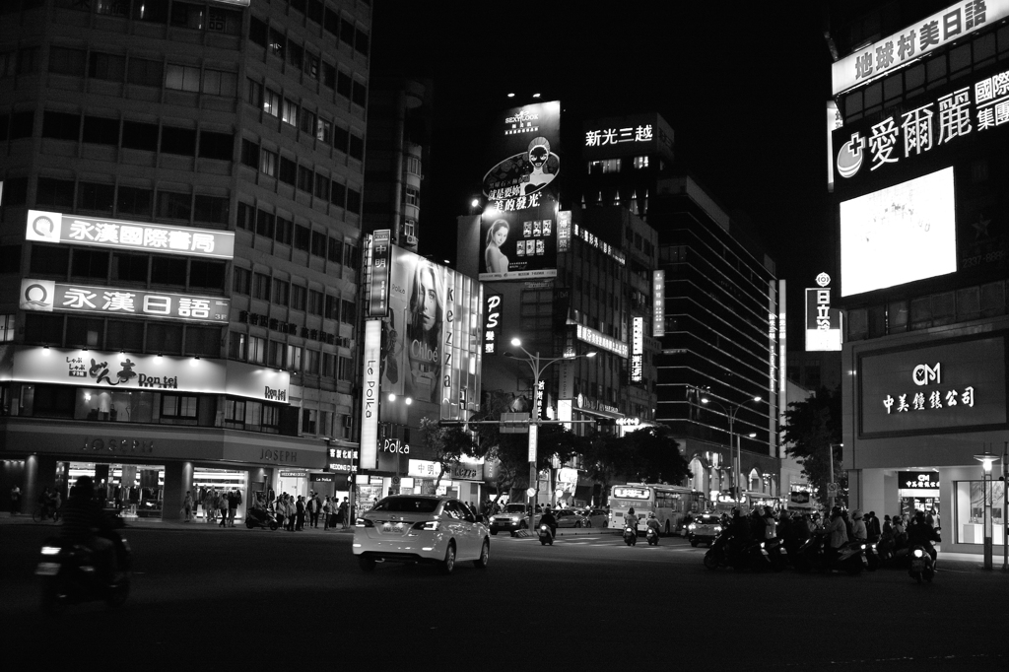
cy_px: 336
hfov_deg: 47.4
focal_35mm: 41
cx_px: 504
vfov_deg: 32.6
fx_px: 1149
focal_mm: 24.2
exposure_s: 1/80
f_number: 2.8
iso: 800
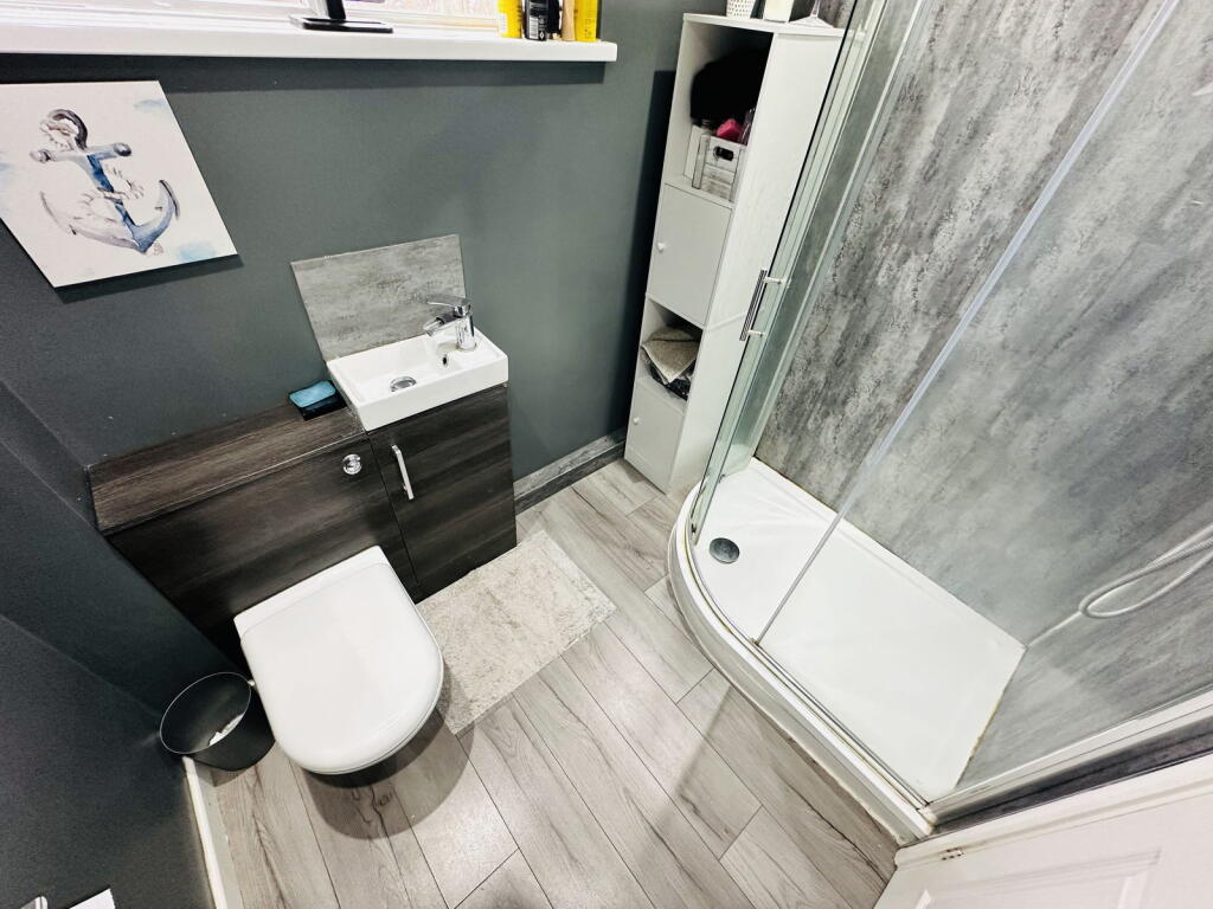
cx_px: 606
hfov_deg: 102.1
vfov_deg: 85.7
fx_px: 491
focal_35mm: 14
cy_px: 454
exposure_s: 1/100
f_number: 2.2
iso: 250
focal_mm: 2.22
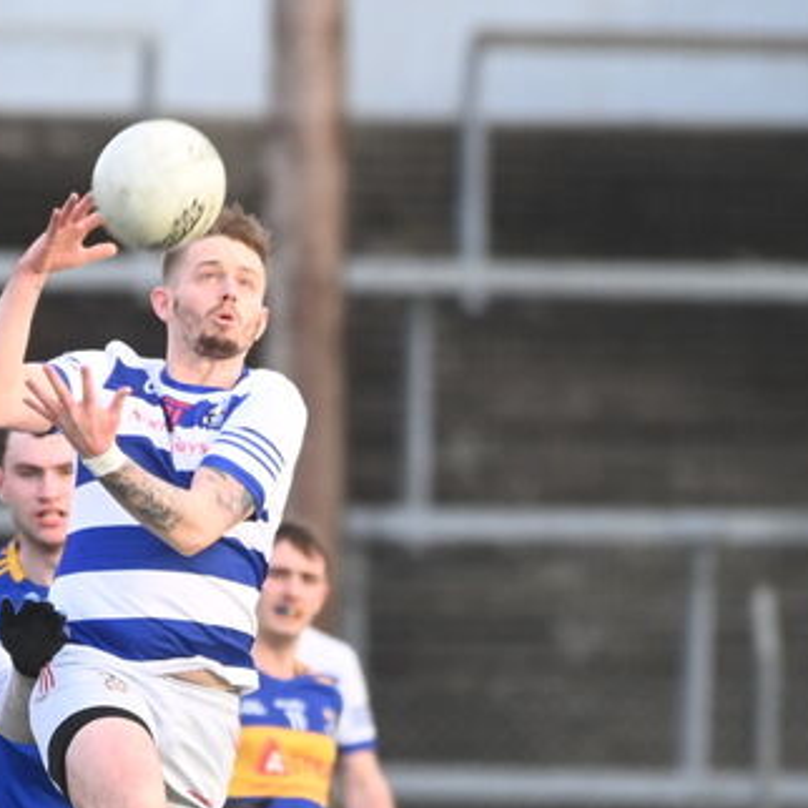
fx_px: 38477
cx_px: 143
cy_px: 635
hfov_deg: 1.2
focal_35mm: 1457
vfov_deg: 1.2
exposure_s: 1/1000
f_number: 5.6
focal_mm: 460
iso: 2000
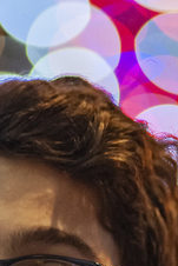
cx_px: 47
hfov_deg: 2.9
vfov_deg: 4.3
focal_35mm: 477
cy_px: 278
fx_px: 3532
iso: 3200
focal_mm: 180
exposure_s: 1/50
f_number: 2.8
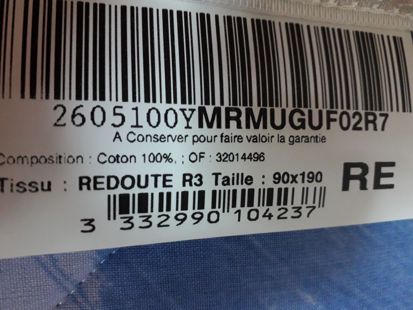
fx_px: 322
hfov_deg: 65.3
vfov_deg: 51.4
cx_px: 206
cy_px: 155
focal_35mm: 27
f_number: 1.9
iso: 400
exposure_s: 1/20
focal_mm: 3.6
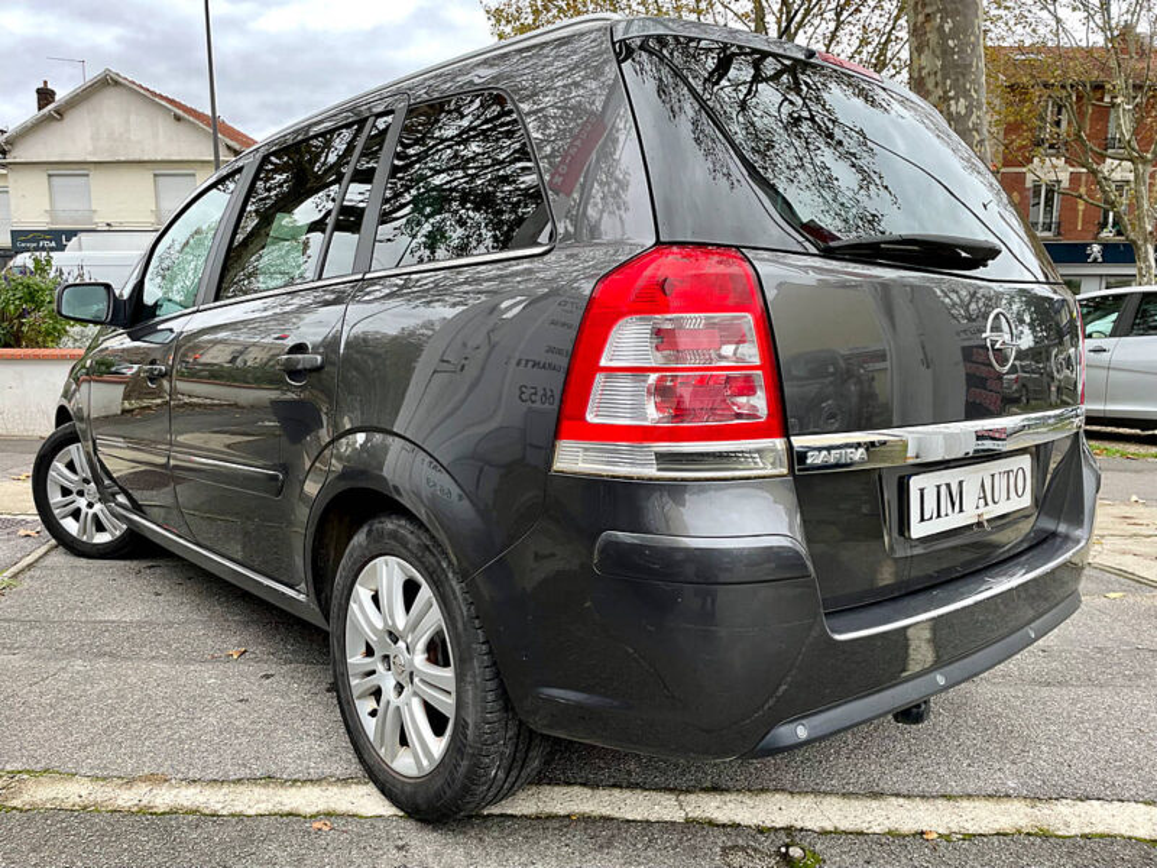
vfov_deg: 53.1
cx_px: 578
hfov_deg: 67.3
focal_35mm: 26
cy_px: 434
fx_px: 869
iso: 80
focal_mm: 4.2
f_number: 1.6
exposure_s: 1/121
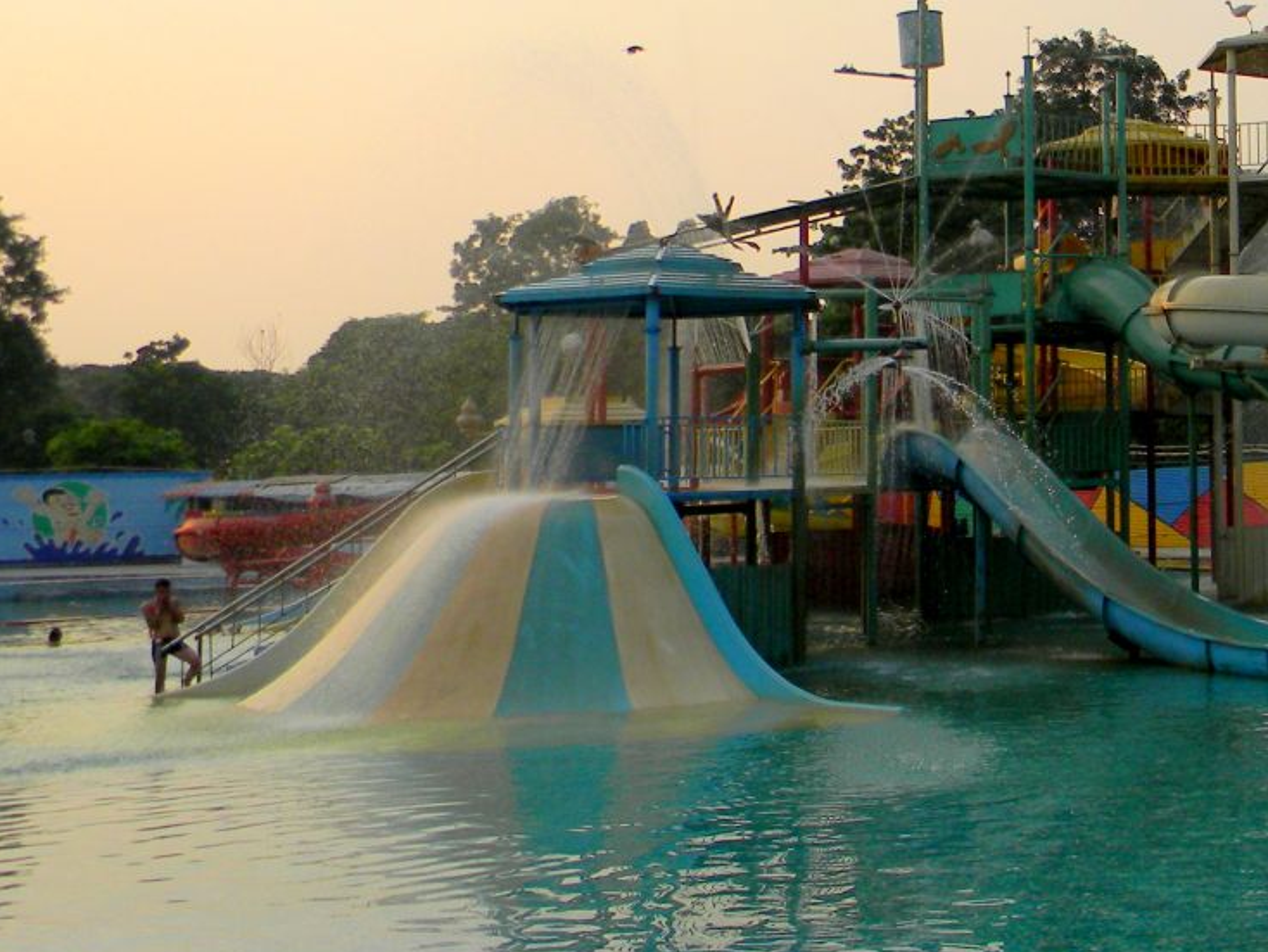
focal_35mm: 61
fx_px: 2235
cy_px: 233
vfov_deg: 23.8
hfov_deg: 29.4
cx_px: 1297
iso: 80
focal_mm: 5
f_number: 3.5
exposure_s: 1/354
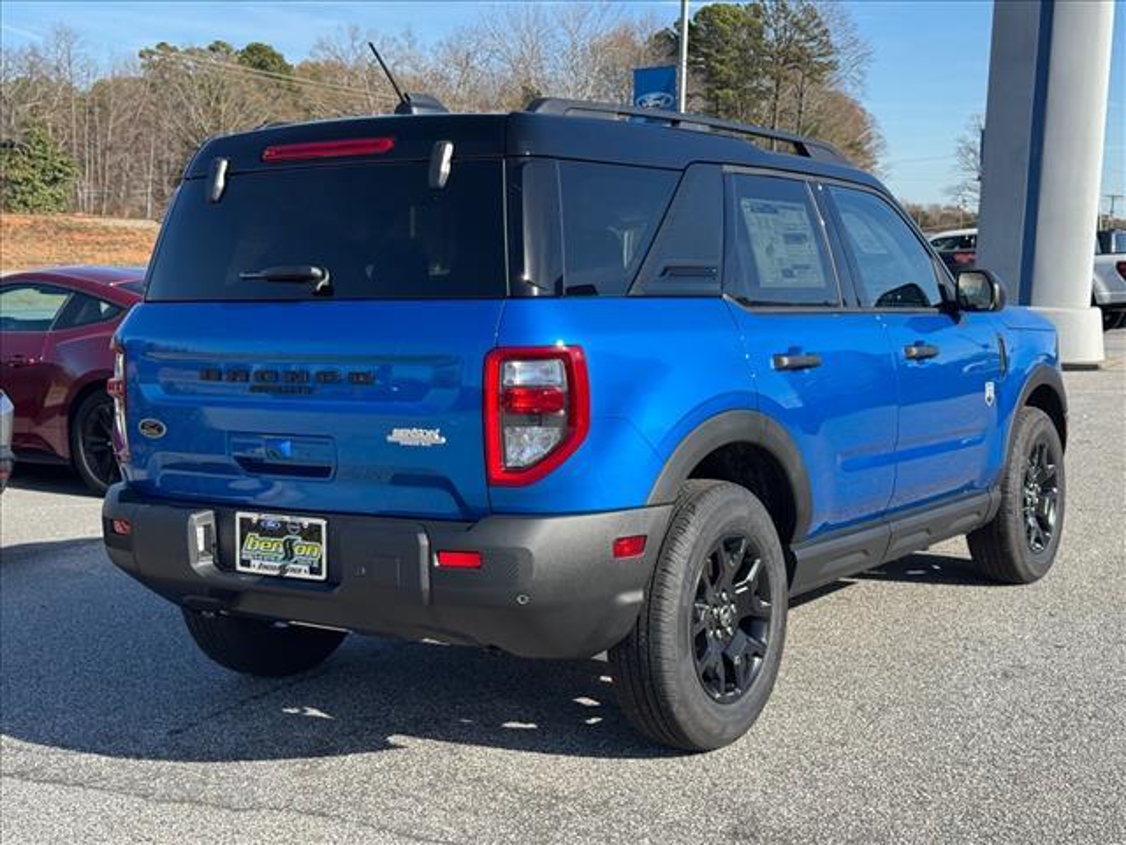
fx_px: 1561
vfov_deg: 30.3
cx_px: 563
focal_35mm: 48
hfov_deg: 39.7
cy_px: 422
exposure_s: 1/1724
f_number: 1.78
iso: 64
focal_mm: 6.76
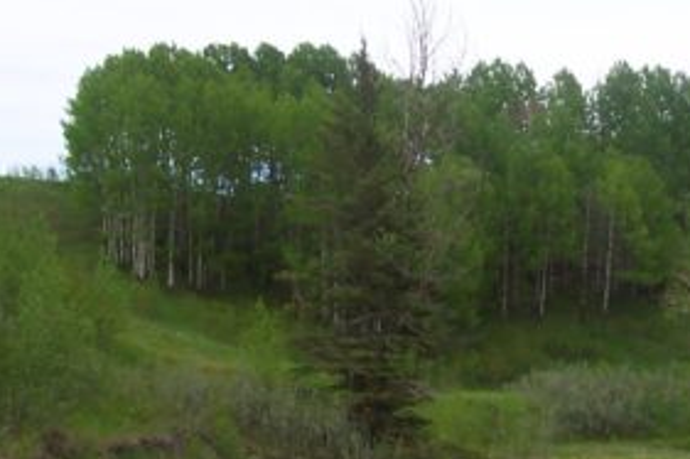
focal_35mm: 104
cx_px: 530
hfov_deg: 19.5
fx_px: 1992
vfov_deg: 13.1
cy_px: 309
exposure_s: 1/350
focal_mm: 8
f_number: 4.8
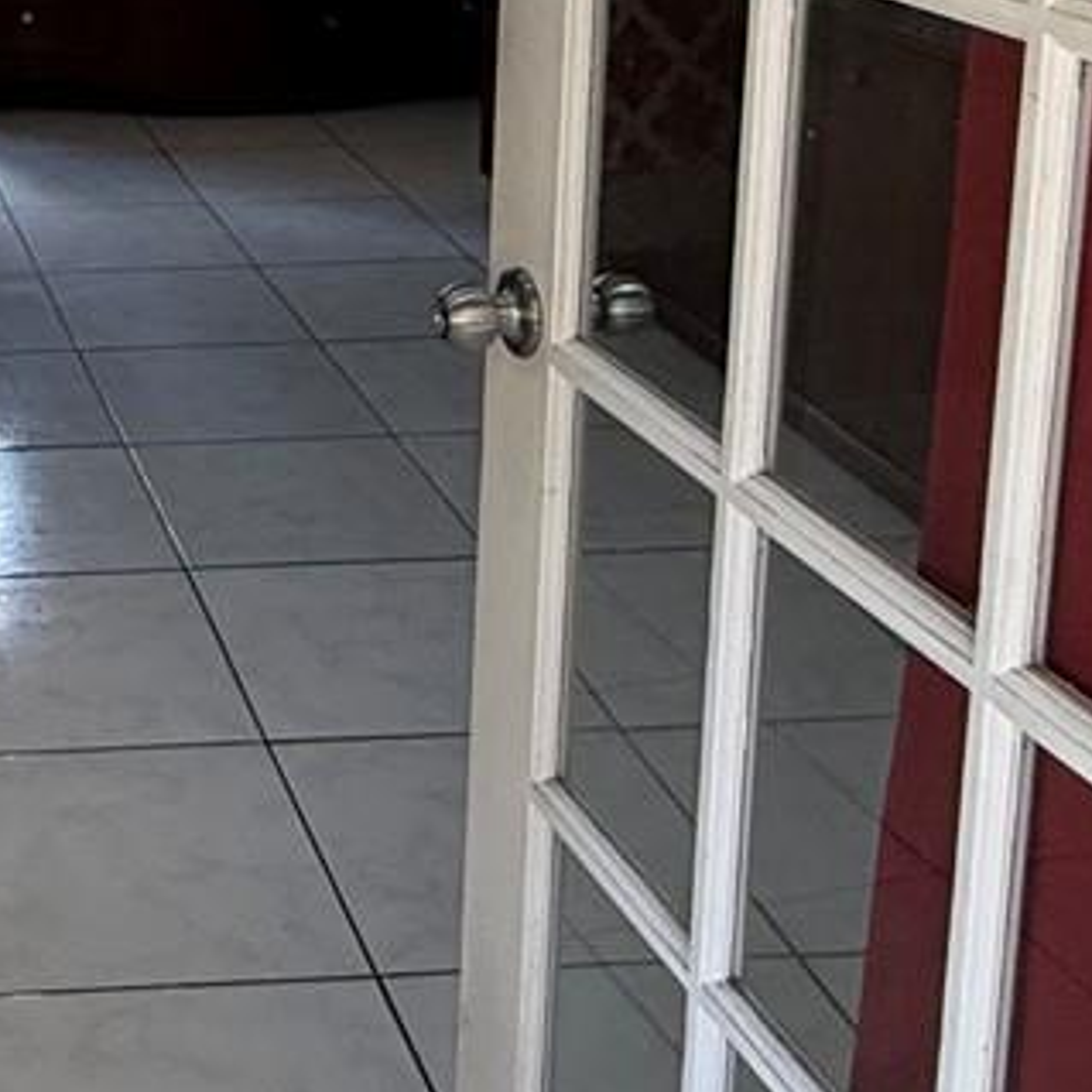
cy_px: -17
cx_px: -205
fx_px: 2213
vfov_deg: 26.2
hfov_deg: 25.1
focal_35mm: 62
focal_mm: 2.22
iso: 250
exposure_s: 1/120
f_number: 2.2
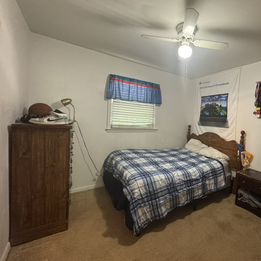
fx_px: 145
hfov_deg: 80.5
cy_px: 128
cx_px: 179
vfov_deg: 84.0
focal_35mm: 17
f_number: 2.2
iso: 640
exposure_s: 1/60
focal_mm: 2.22
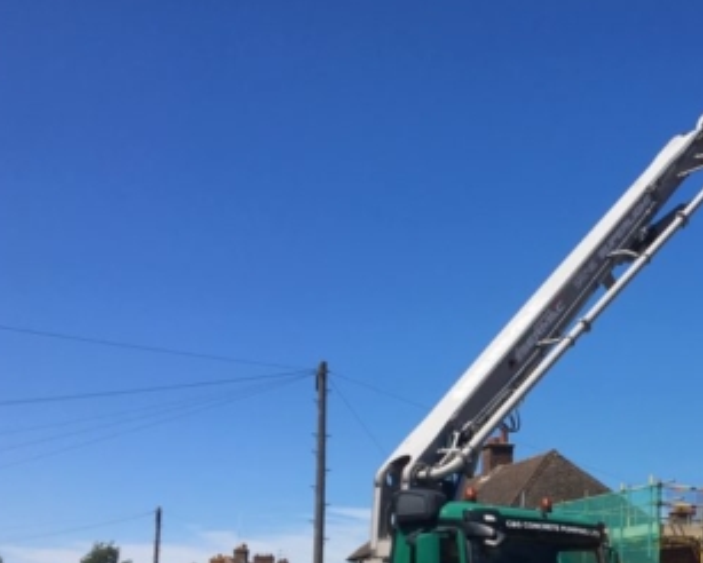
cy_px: 492
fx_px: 1228
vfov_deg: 25.1
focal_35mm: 59
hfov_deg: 30.1
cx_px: 671
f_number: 2.2
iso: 25
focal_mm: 4.15
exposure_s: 1/1748
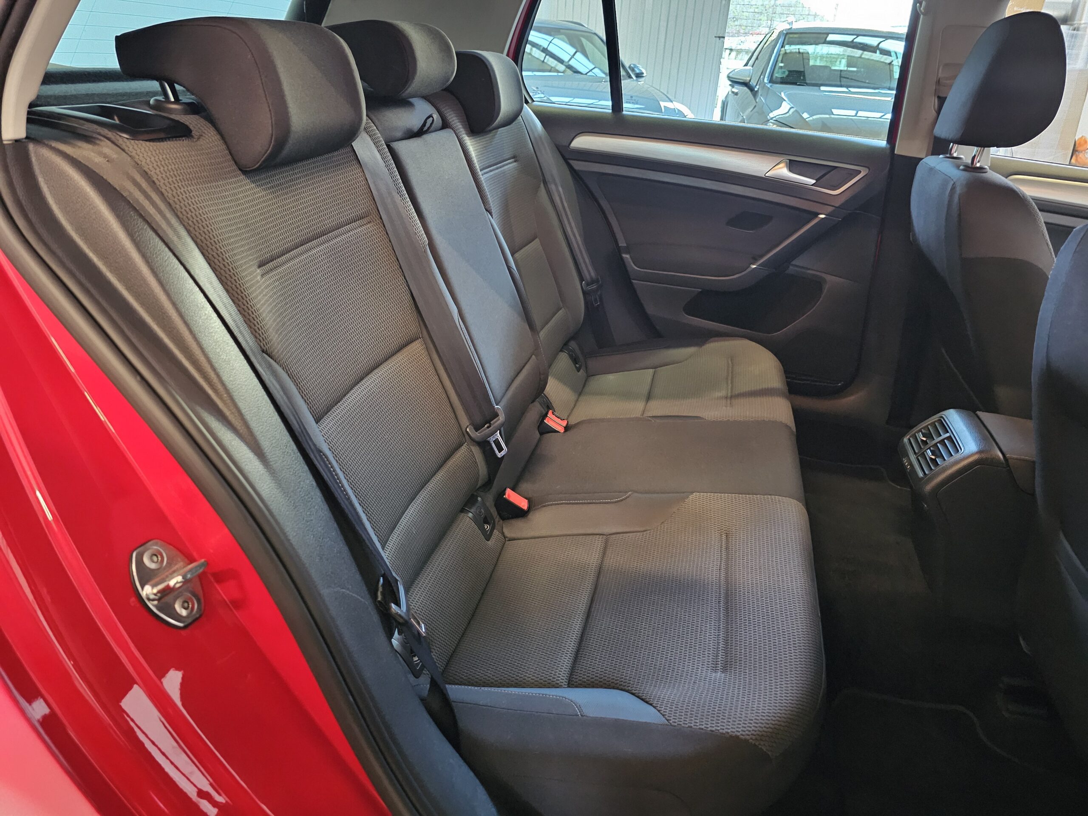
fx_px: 723
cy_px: 408
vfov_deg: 58.9
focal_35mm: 23
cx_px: 544
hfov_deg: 73.9
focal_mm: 6.3
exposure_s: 1/20
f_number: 1.7
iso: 1600
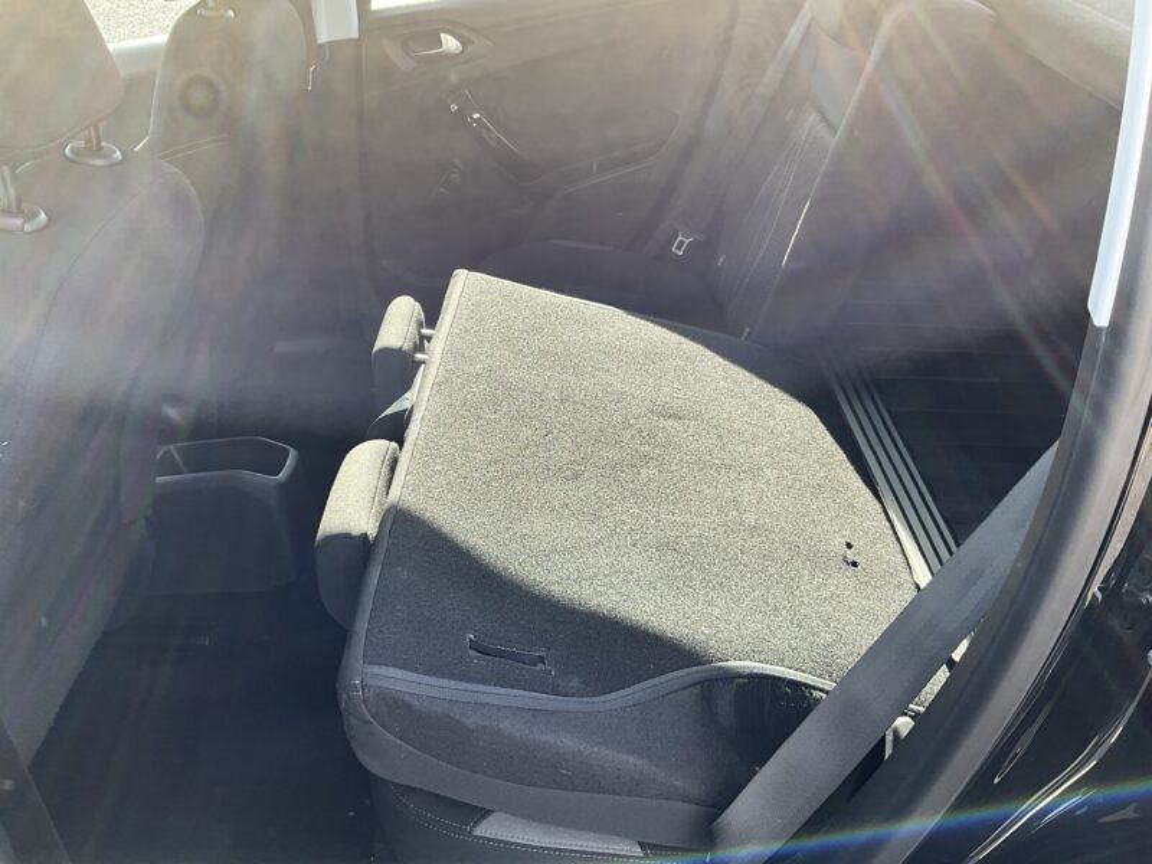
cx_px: 576
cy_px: 432
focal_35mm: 29
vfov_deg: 48.2
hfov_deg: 61.7
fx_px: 965
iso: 32
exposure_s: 1/122
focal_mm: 3
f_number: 1.8
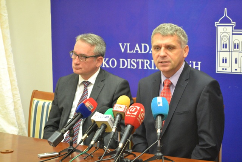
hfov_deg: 24.6
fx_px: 555
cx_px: 121
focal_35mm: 82
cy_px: 81
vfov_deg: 16.6
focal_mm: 55
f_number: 5.6
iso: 3200
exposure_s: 1/40
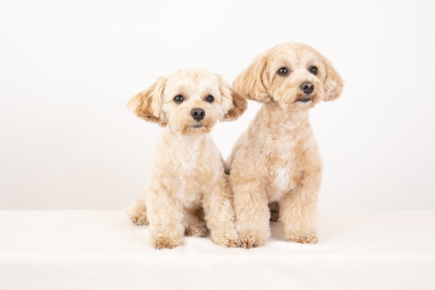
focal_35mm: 62
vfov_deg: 21.9
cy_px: 145
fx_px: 749
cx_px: 218
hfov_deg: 32.4
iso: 500
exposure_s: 1/80
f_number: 5.6
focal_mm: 62
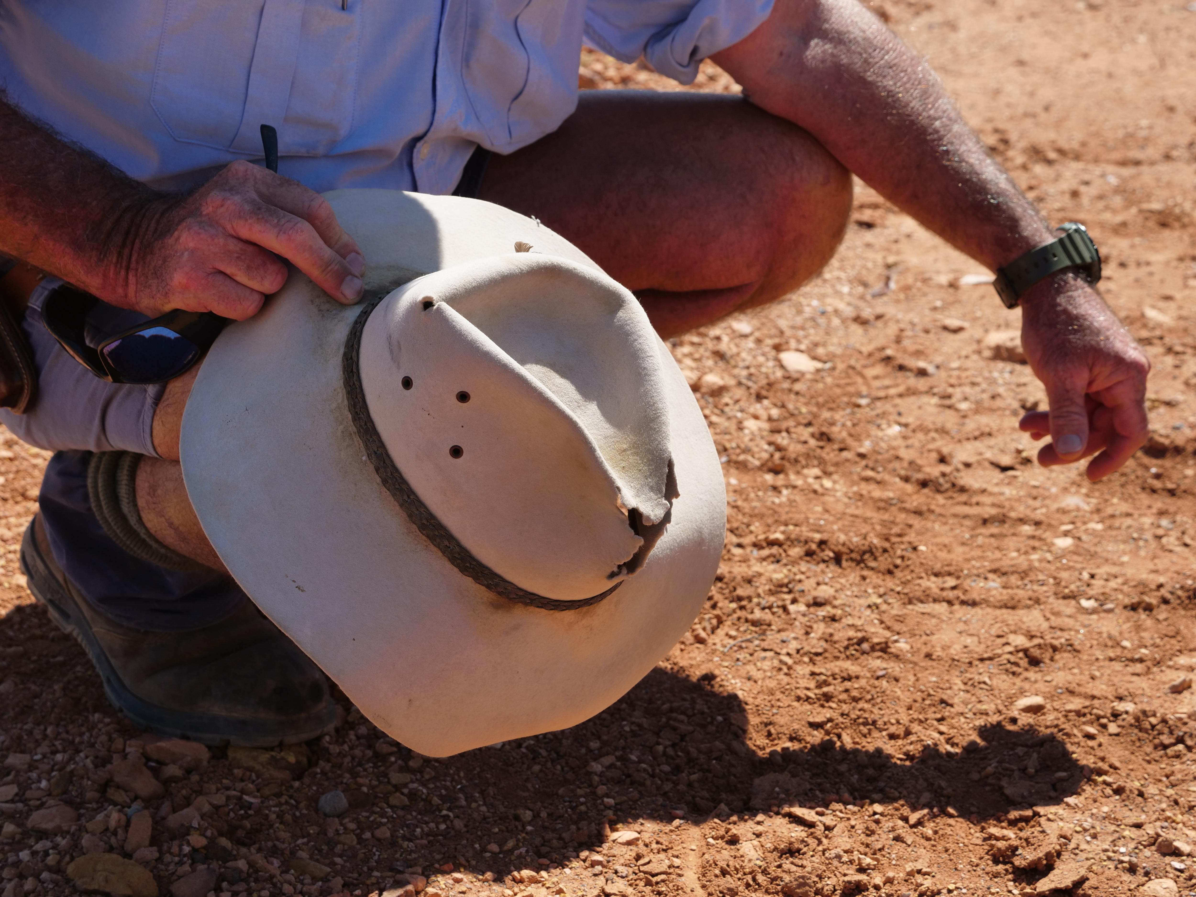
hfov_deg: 27.8
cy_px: 448
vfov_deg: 21.0
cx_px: 598
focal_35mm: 70
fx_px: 2419
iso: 200
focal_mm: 35
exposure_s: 1/640
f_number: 5.6
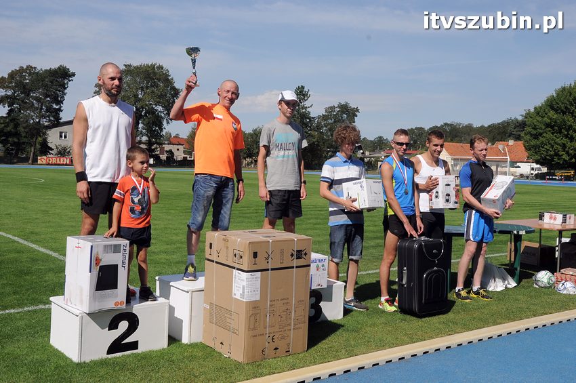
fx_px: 623
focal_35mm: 39
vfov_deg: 34.1
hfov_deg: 49.6
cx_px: 288
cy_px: 192
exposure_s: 1/500
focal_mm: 26
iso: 400
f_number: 11
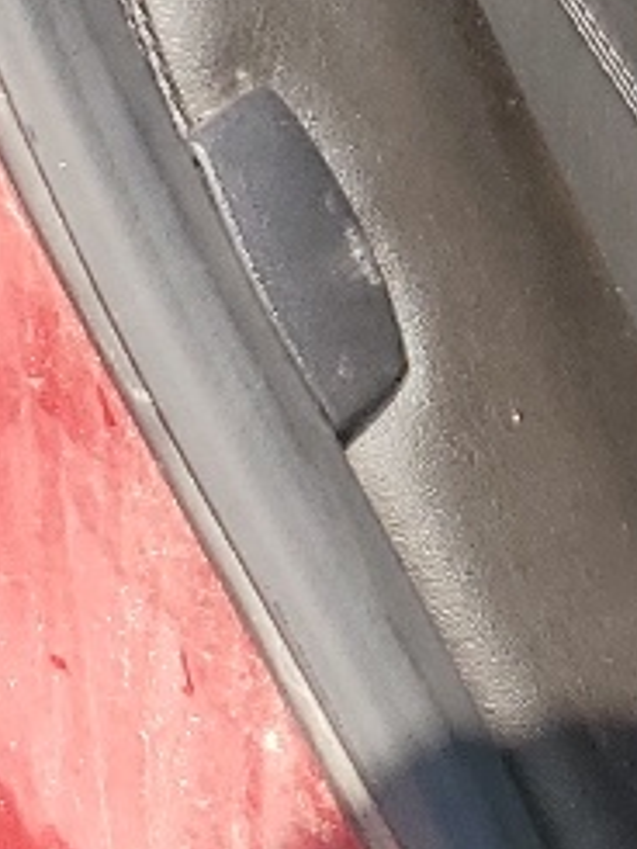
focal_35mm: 170
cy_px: -284
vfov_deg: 11.3
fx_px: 4167
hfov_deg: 7.6
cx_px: 1908
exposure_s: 1/667
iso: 50
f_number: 1.5
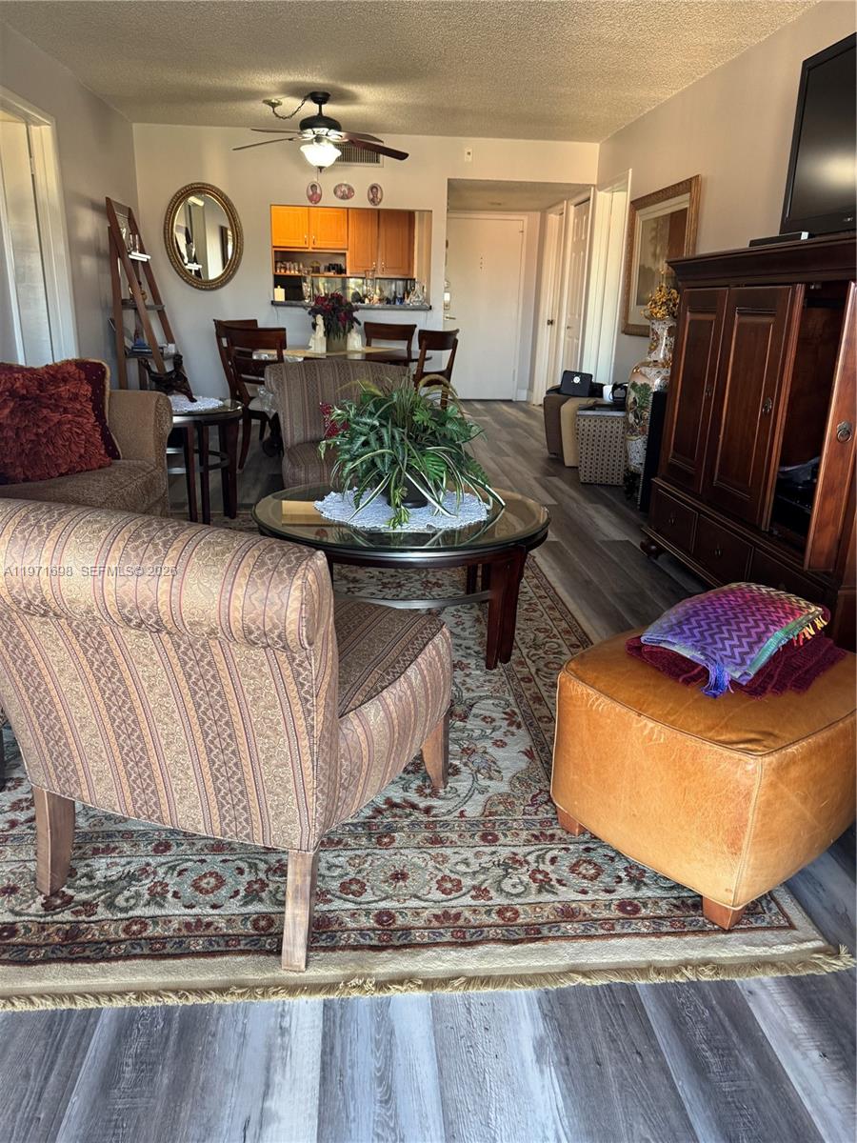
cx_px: 428
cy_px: 572
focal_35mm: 24
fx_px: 792
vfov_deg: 71.6
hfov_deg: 56.8
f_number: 1.78
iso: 250
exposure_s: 1/60
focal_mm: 6.76
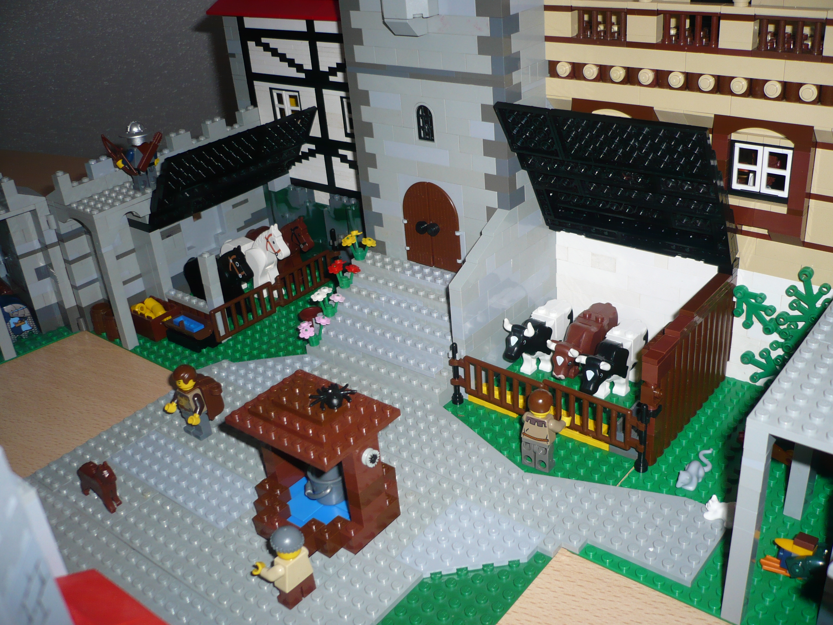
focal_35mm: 35
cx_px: 416
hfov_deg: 52.6
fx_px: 842
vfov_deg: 40.7
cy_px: 312
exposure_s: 1/30
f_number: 2.8
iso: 100
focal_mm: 5.8
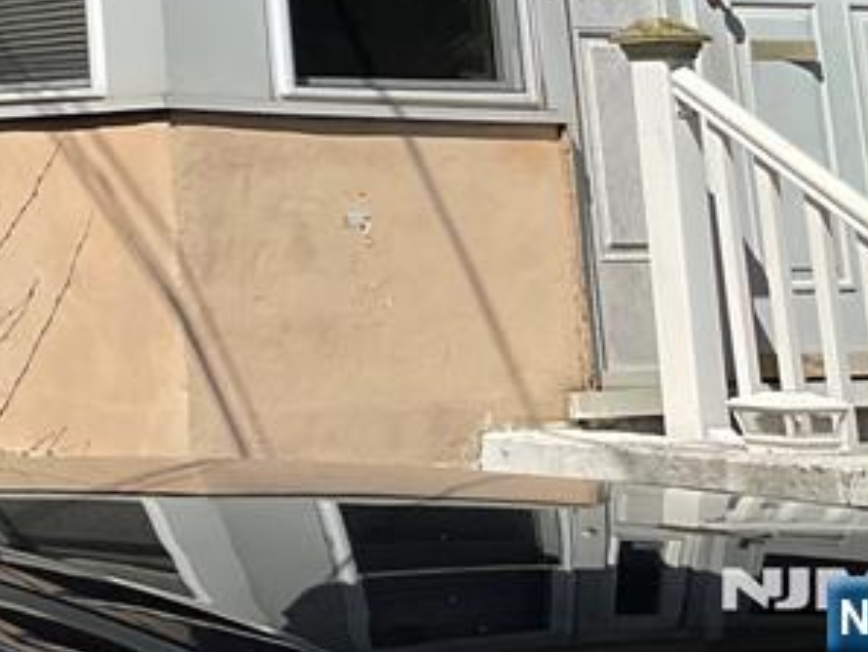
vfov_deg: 13.5
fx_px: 2509
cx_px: -494
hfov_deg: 17.4
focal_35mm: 100
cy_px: -465
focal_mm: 3
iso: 16
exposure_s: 1/2801
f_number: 1.8
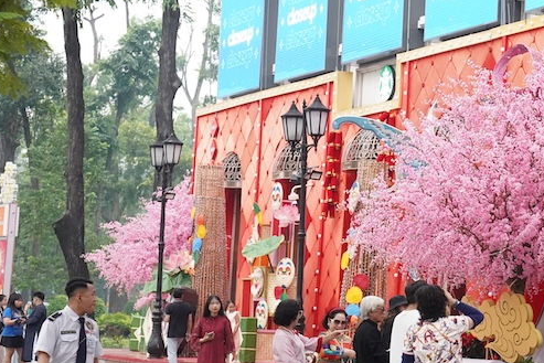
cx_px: 595
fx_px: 1693
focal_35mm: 112
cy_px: 201
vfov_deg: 12.2
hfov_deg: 17.6
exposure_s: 1/2500
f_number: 3.5
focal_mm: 46
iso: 6400
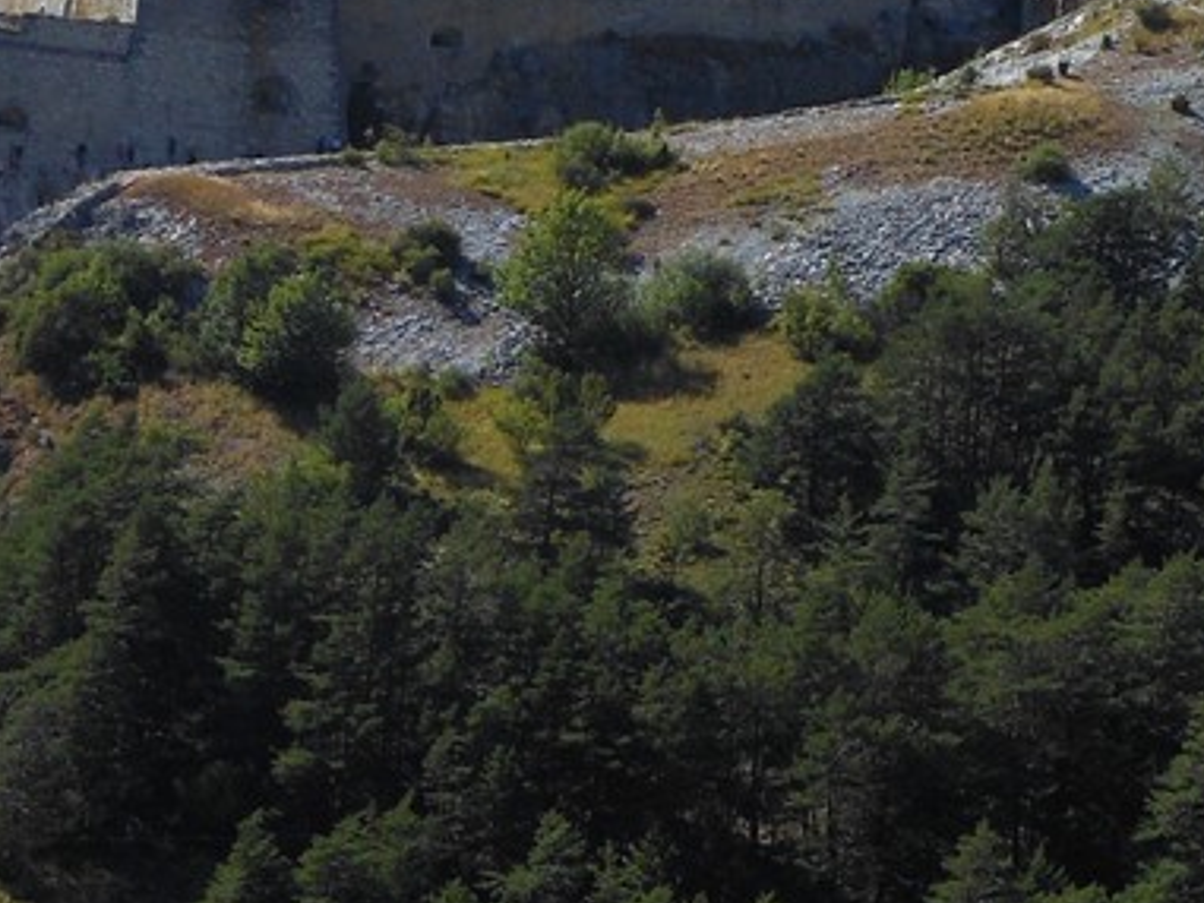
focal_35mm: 170
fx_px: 5915
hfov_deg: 11.5
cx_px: 1277
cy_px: -126
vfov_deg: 8.7
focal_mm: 8.9
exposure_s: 1/640
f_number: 4
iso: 80
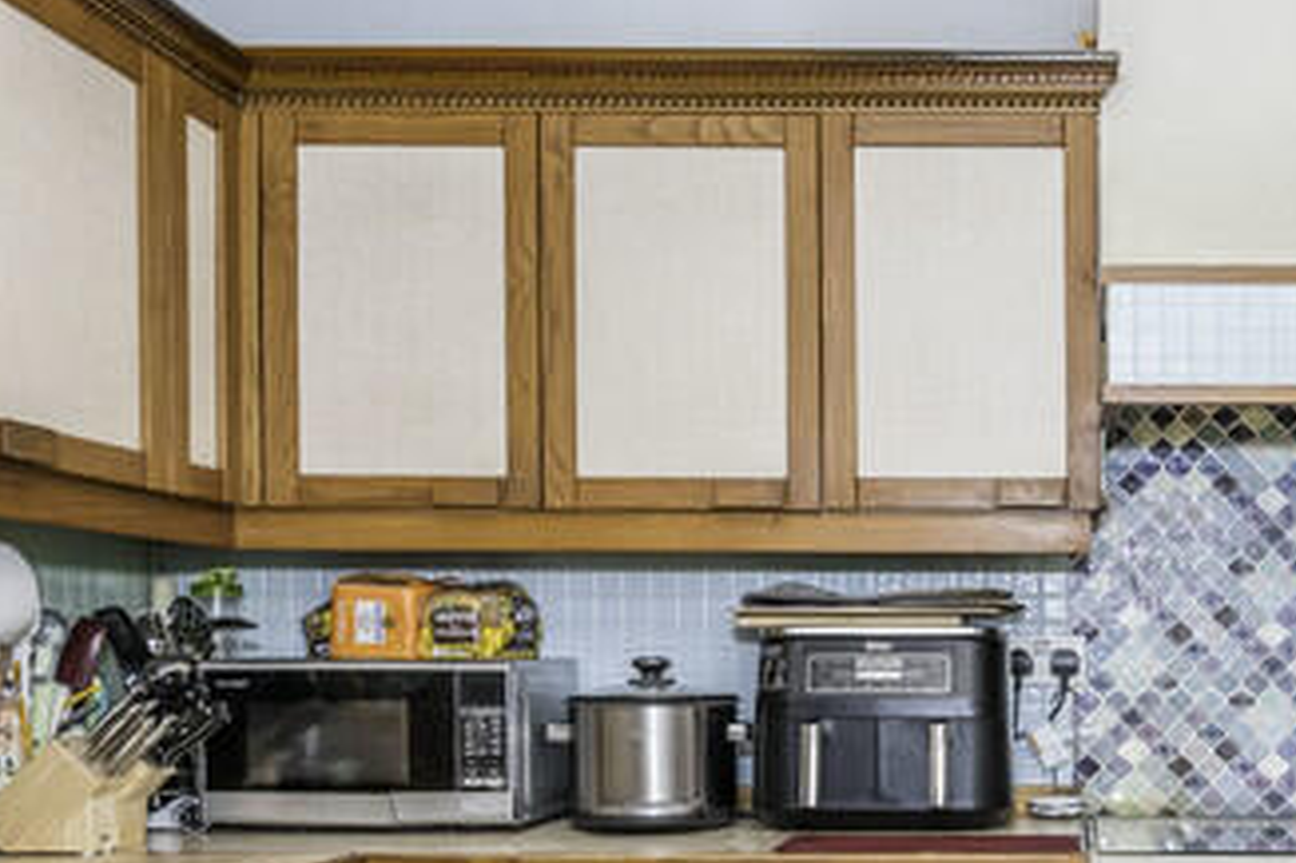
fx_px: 1583
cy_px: 746
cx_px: 1069
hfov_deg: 42.2
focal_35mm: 44
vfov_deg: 29.4
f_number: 6.3
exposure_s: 1/125
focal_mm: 14
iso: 320
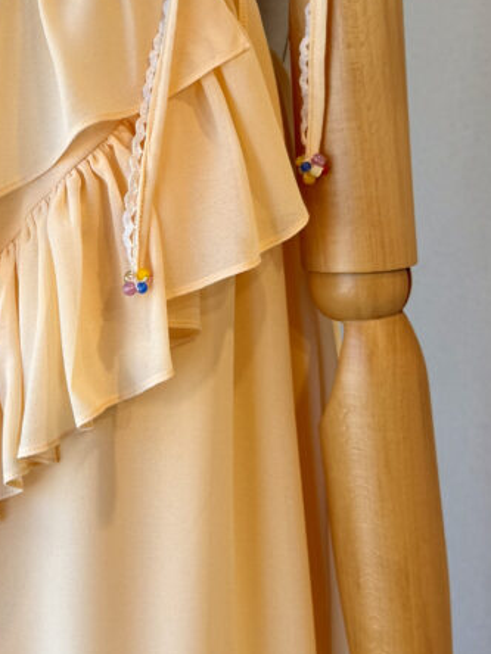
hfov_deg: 20.2
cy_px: 219
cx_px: 90
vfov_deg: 26.9
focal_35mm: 72
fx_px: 1362
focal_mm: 6.76
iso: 80
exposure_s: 1/551
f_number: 1.78
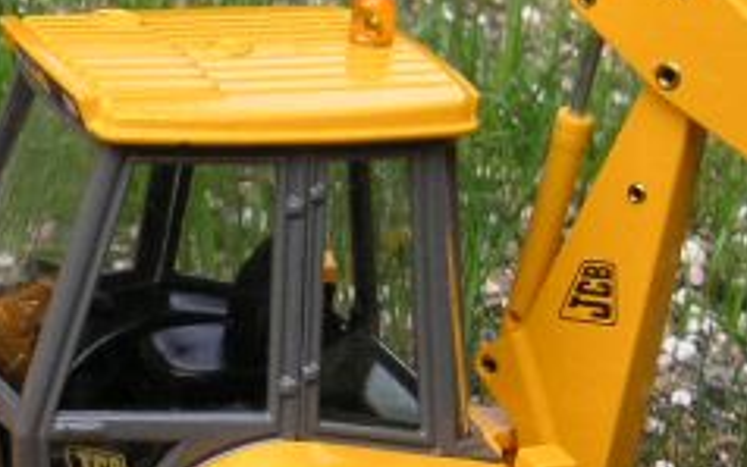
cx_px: 19
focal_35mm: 132
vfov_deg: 9.9
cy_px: 420
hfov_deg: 15.6
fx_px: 2689
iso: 50
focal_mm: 6.1
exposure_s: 1/350
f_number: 2.8
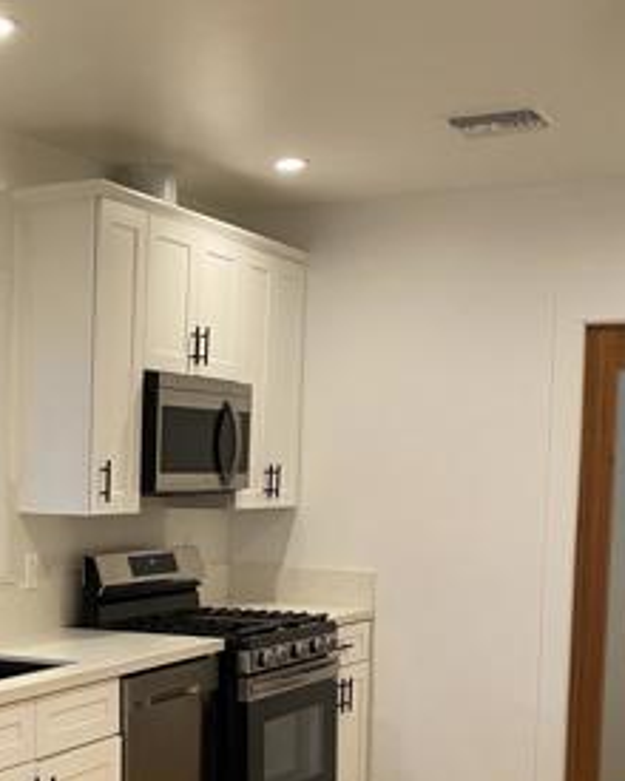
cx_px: 37
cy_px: 588
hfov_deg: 24.9
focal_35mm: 59
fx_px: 1364
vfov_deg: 31.4
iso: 125
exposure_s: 1/60
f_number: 1.8
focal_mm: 4.25
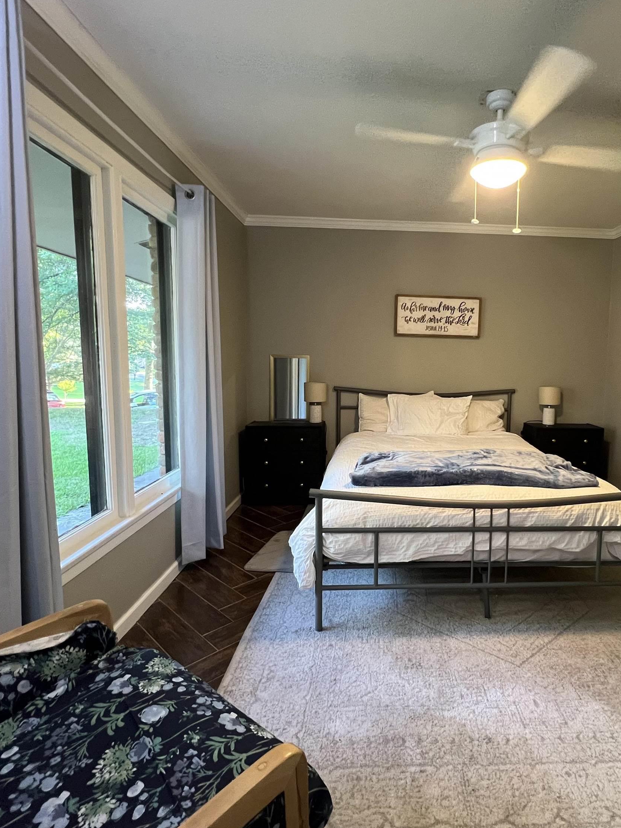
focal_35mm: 18
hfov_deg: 70.0
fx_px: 431
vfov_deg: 87.7
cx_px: 402
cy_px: 402
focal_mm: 1.57
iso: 320
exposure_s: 1/60
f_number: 1.8
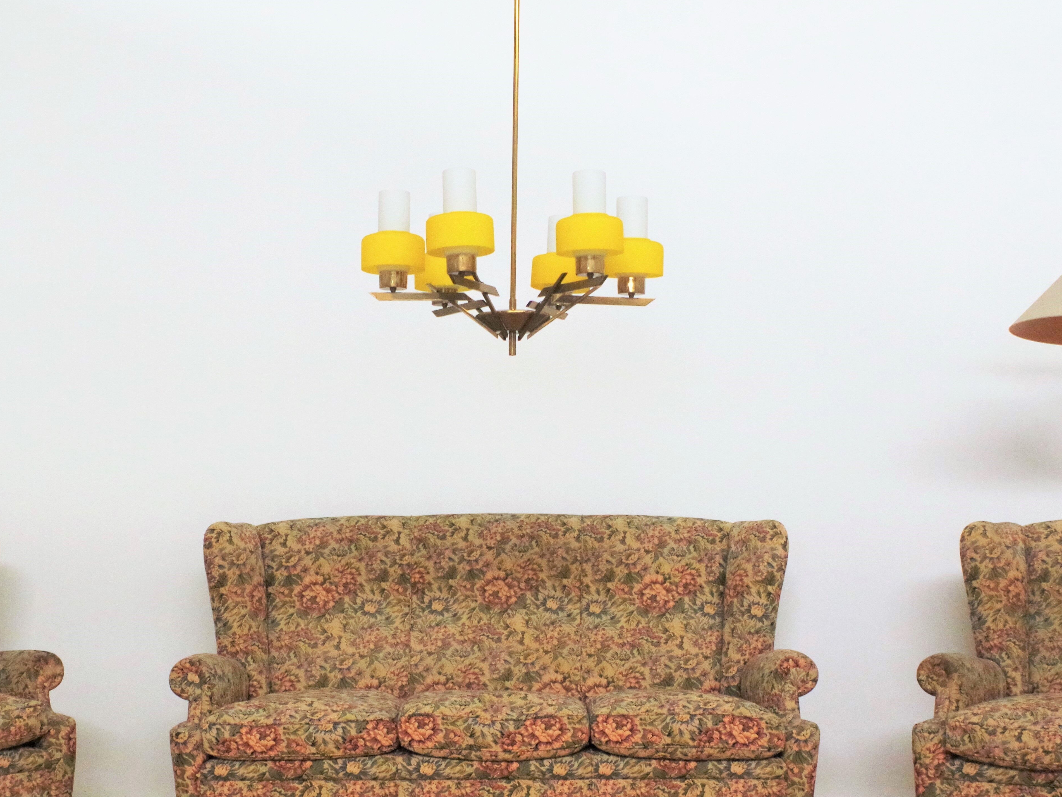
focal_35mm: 51
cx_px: 517
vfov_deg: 28.5
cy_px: 473
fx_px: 1565
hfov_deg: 37.5
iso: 1600
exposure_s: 1/125
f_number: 8
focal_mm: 23.13
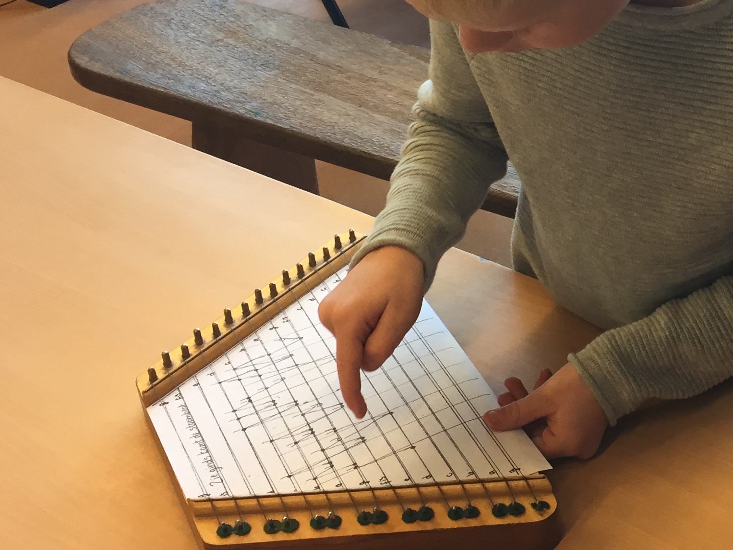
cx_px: 696
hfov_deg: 29.6
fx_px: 1313
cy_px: 170
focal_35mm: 62
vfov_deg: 23.5
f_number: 2.2
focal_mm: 4.15
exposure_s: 1/33
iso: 40
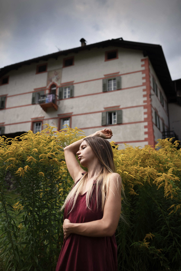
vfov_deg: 54.4
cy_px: 136
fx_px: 264
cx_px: 90
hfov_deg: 37.9
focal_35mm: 35
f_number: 3.2
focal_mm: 35
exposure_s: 1/4000
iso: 200
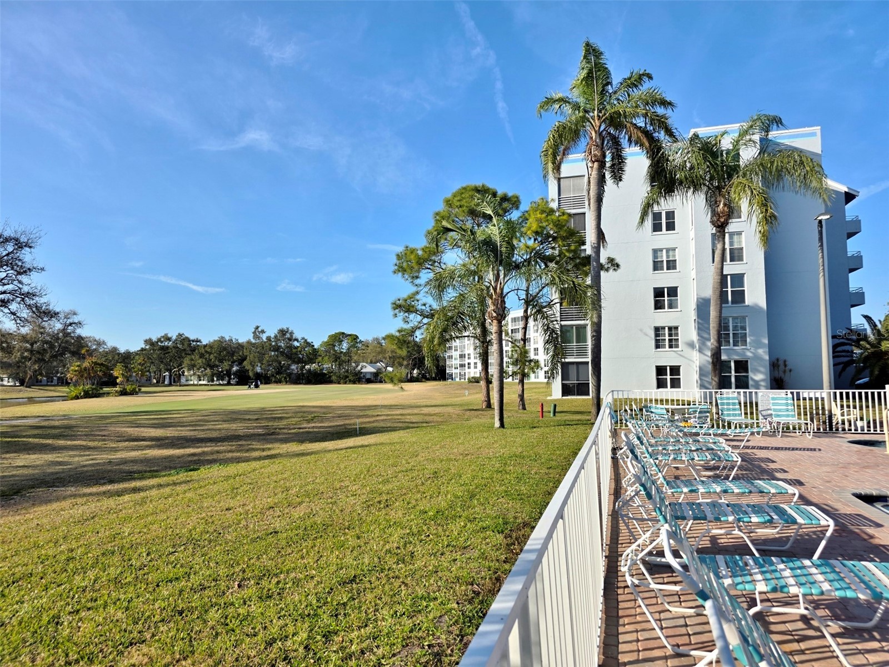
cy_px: 334
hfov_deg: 73.9
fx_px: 591
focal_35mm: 23
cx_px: 444
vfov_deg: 58.9
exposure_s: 1/6809
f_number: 1.7
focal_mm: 6.3
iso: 80
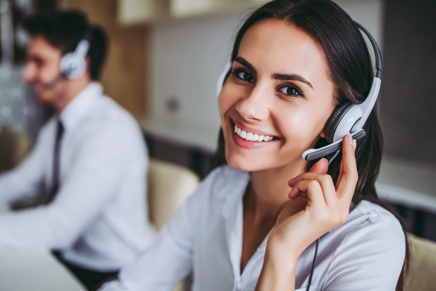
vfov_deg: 32.7
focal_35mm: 41
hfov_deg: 47.3
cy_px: 136
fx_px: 497
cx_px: 200
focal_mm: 35
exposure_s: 1/200
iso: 800
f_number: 1.8
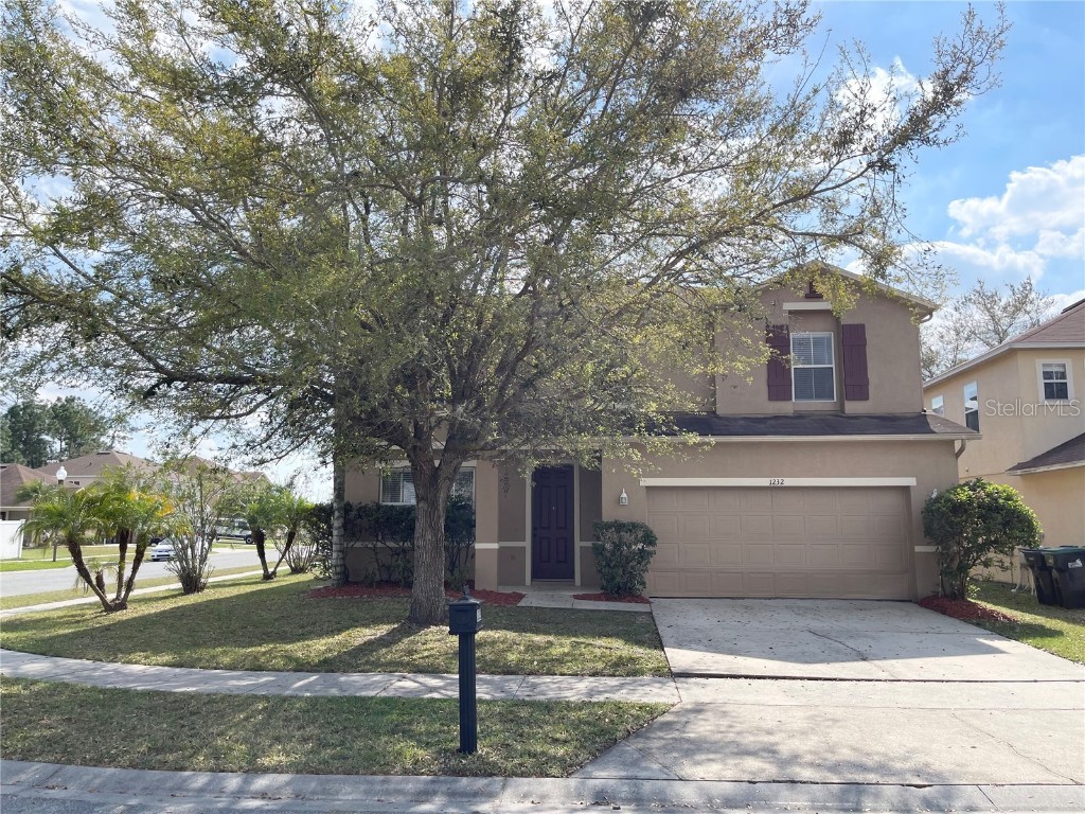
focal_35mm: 26
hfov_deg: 67.3
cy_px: 407
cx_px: 542
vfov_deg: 53.1
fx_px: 815
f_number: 1.6
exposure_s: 1/2857
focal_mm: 5.1
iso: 32
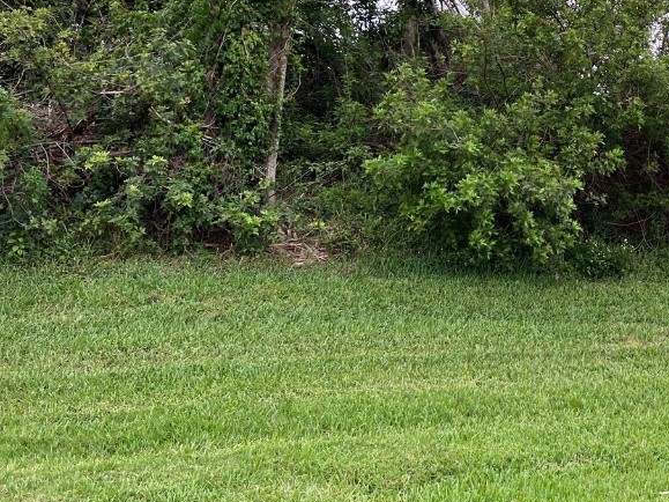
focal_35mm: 46
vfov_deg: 30.3
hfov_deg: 40.1
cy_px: 64
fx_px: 889
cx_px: 499
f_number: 1.5
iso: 50
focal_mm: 5.7
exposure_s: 1/469
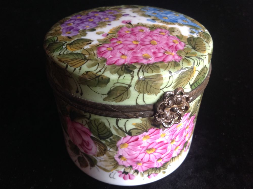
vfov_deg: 40.6
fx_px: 255
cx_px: 126
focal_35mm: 35
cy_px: 94
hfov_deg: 52.7
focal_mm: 4.28
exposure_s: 1/15
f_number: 2.4
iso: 125
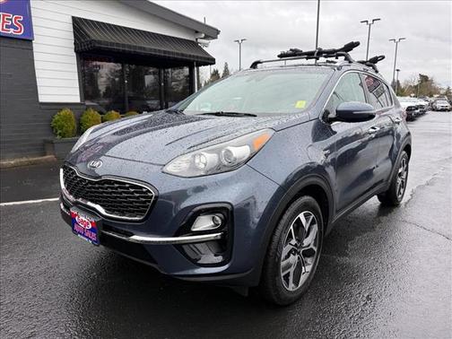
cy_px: 170
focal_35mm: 24
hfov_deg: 71.6
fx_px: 313
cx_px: 226
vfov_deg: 56.8
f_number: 1.78
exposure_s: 1/1032
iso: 80
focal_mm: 6.76
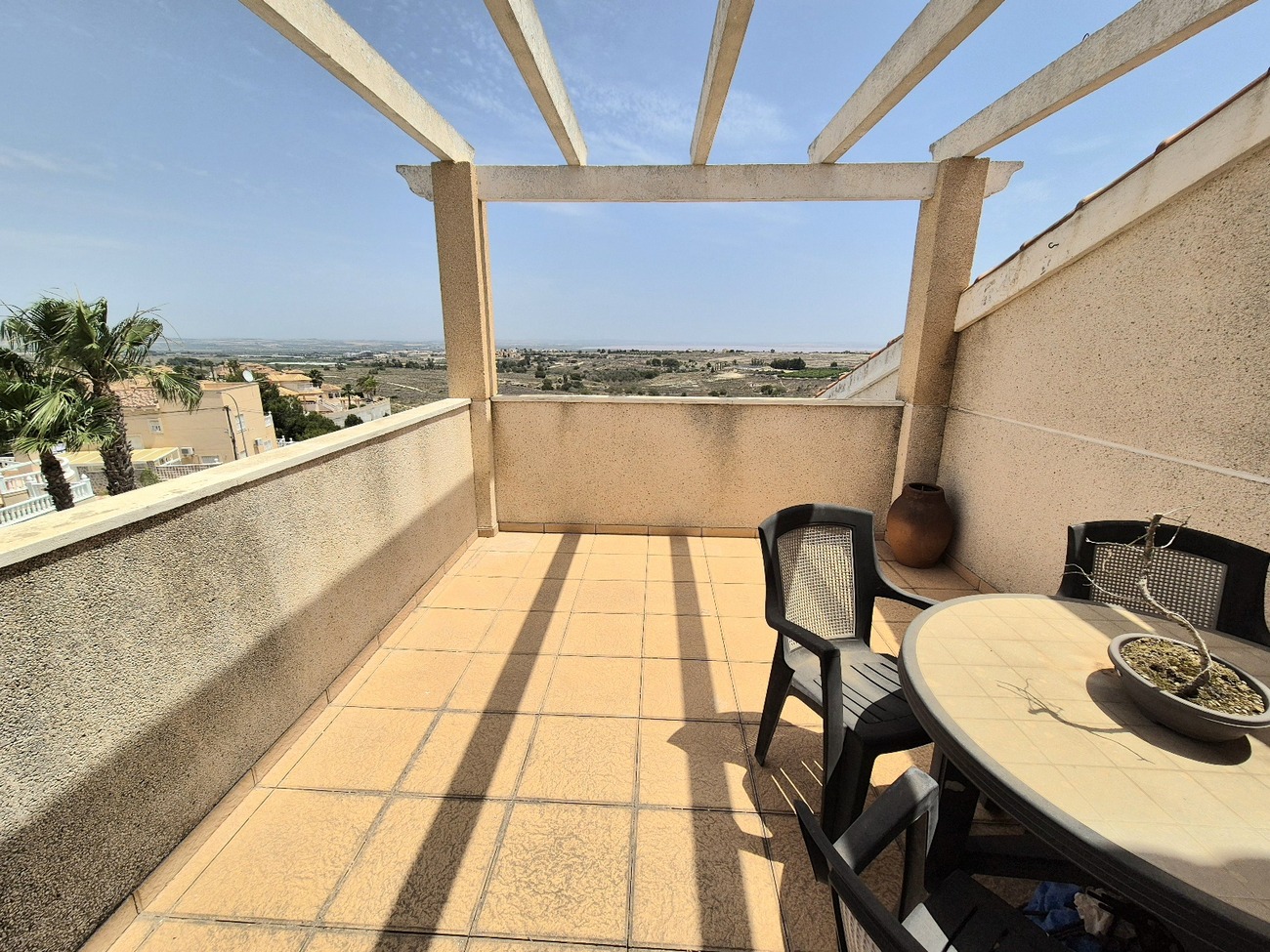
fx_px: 477
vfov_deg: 89.9
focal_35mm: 13
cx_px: 635
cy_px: 476
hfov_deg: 106.2
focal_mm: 2.2
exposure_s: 1/5000
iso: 50
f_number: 2.2
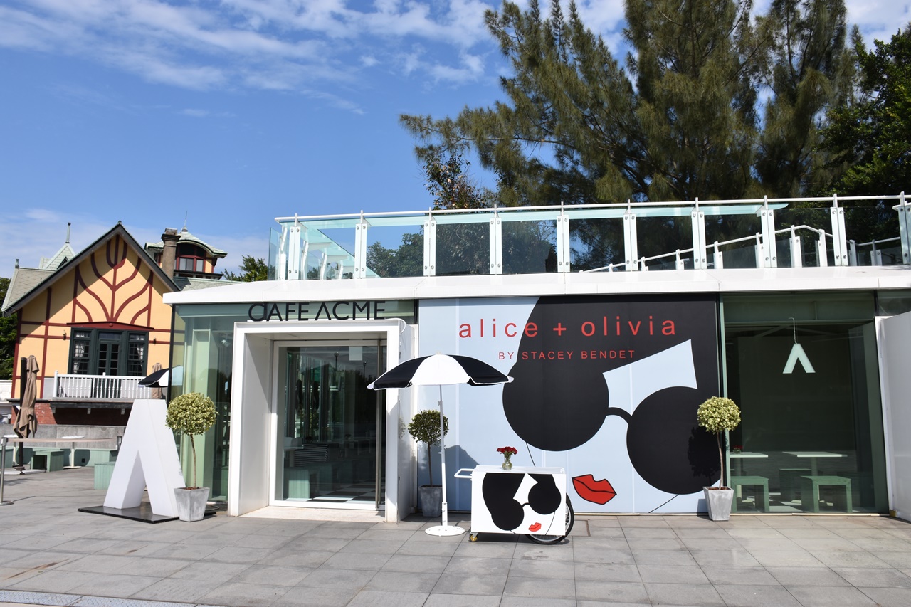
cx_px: 456
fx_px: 683
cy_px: 304
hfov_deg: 67.4
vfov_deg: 47.9
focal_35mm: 27
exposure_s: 1/320
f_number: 9
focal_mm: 18
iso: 100
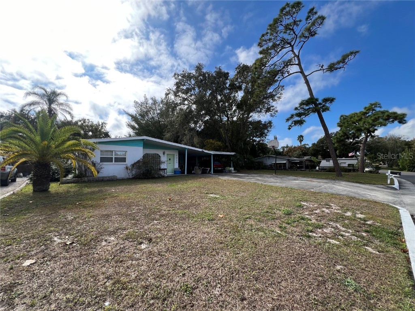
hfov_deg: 106.2
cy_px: 156
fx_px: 156
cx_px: 208
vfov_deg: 89.9
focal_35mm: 13
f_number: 1.8
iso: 32
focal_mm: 1.57
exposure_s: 1/834
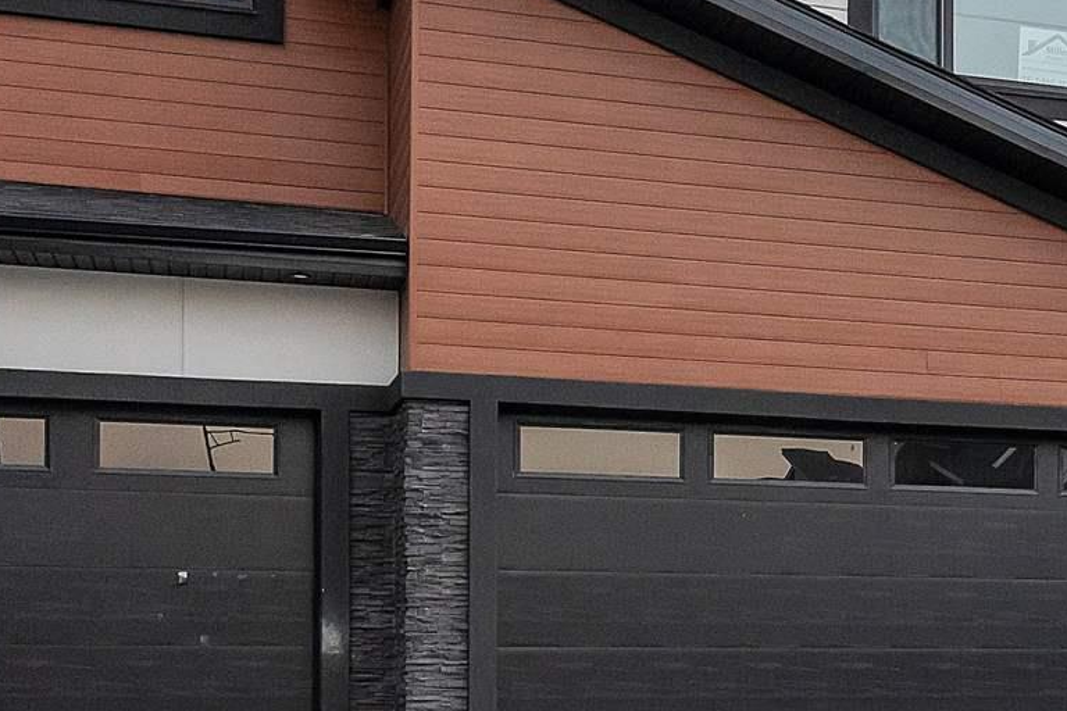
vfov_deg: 20.4
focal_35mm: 66
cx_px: 1006
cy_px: 567
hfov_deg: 29.0
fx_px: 1956
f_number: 3.5
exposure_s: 1/90
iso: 800
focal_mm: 11
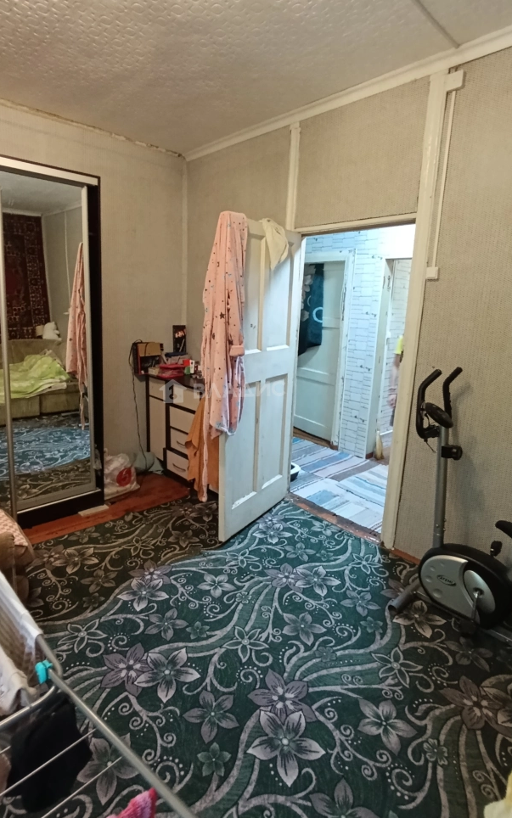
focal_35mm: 19
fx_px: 424
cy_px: 389
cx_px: 223
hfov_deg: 62.0
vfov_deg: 87.9
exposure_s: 1/25
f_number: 2.2
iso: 800
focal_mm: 1.65
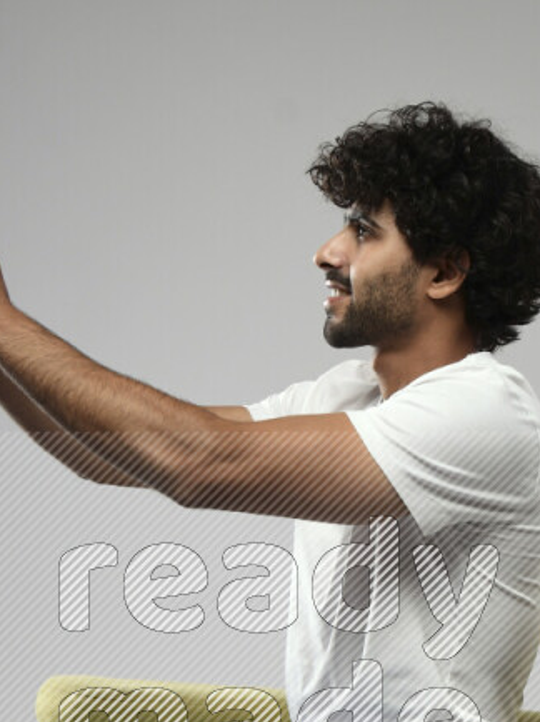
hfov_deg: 15.4
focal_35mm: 96
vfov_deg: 19.9
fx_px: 2000
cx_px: 357
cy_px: 719
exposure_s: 1/125
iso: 400
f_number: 6.3
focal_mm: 36
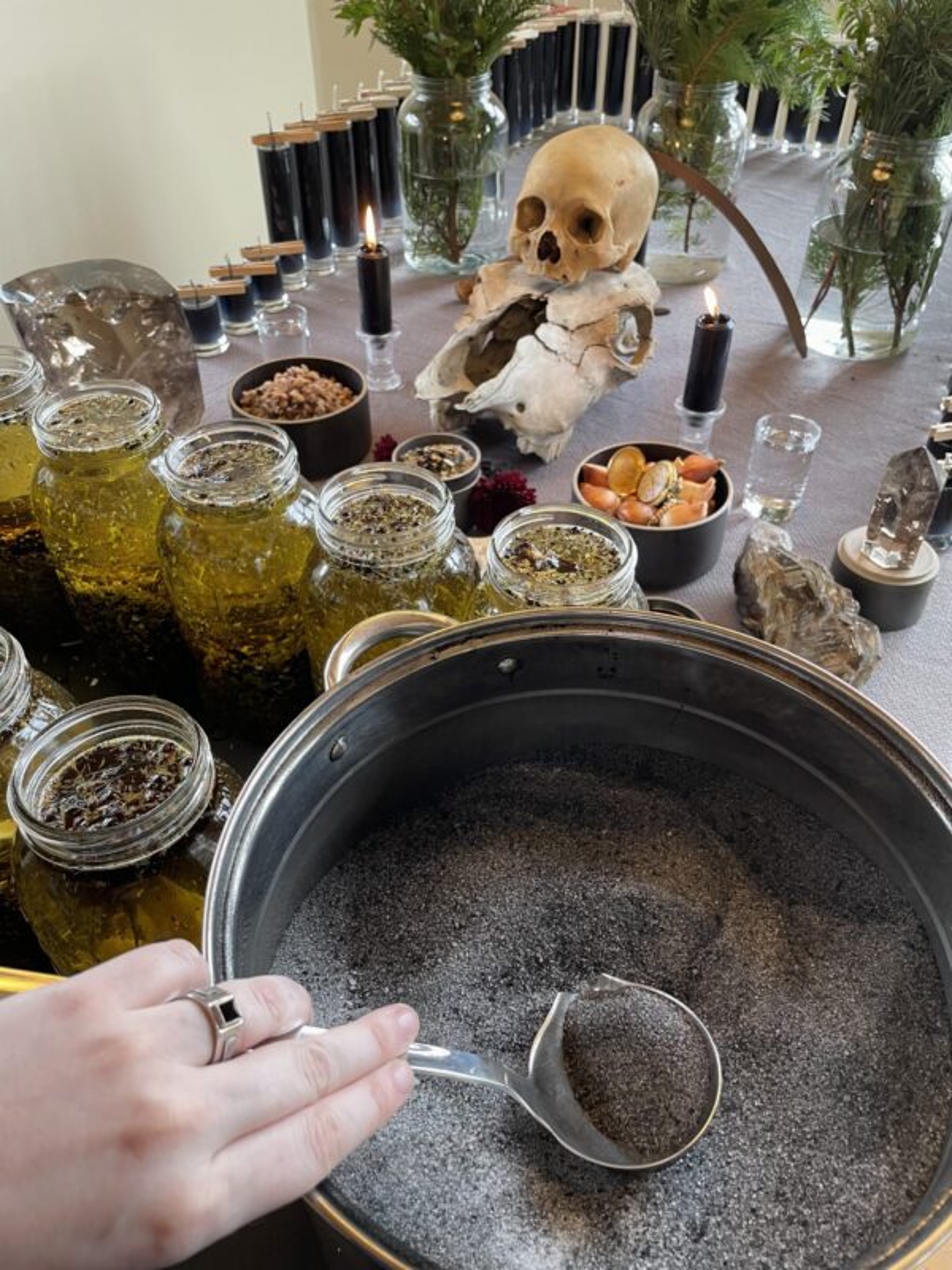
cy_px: 635
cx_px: 476
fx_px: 953
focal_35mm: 26
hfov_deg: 53.1
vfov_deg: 67.3
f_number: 1.6
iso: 125
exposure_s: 1/62
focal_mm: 4.2
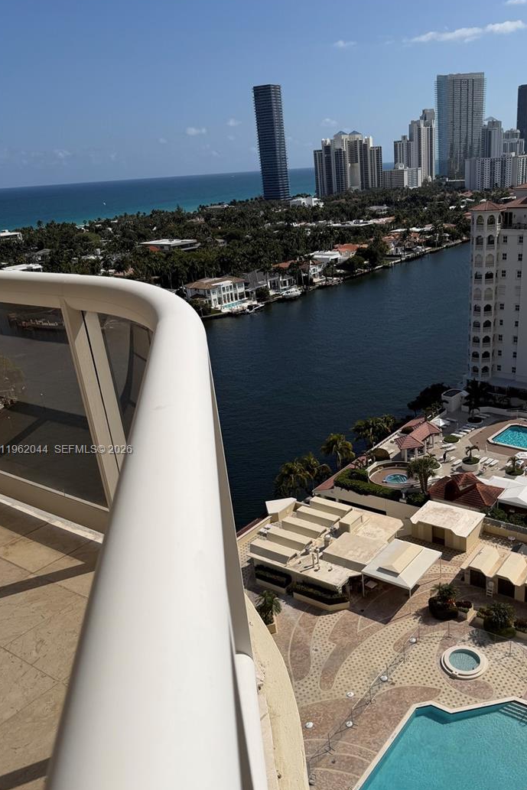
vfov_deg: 63.4
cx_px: 335
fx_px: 637
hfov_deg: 44.5
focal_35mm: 29
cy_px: 450
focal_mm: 6.76
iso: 80
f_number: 1.78
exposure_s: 1/17544
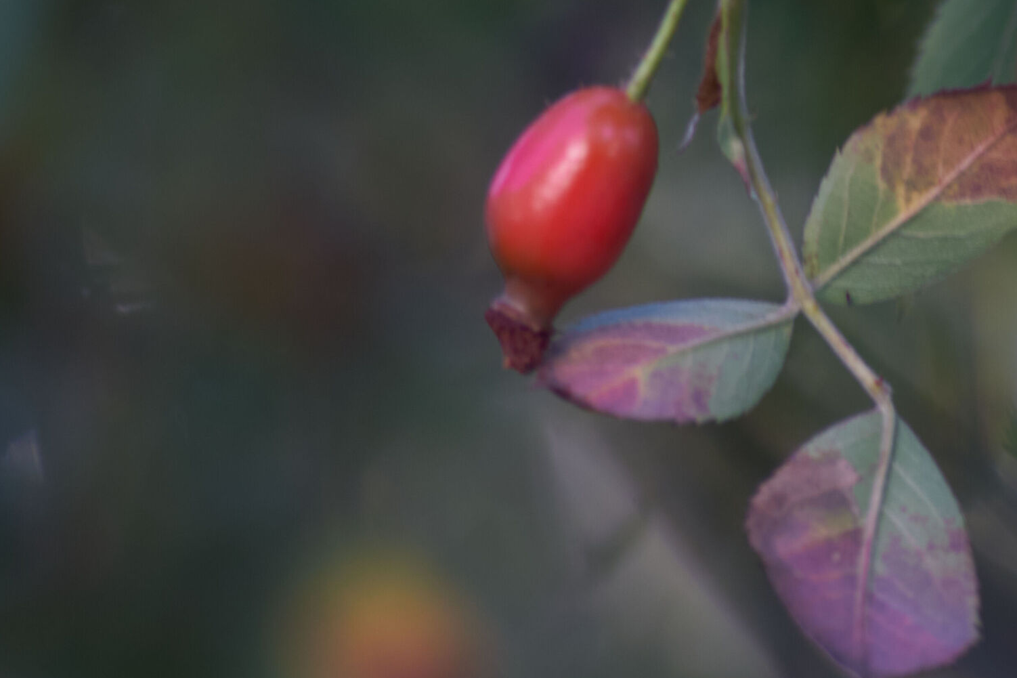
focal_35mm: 719
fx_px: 20308
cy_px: 184
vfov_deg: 1.9
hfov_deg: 2.9
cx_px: 498
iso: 200
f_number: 5.6
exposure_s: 1/60
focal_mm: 300
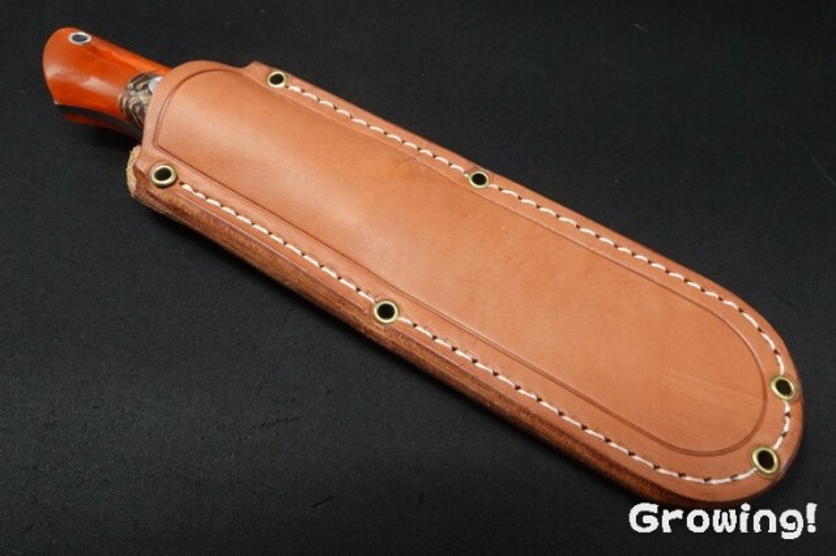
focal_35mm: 24
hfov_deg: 73.8
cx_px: 418
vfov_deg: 53.1
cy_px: 278
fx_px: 557
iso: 1600
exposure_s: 1/30
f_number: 11
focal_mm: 9
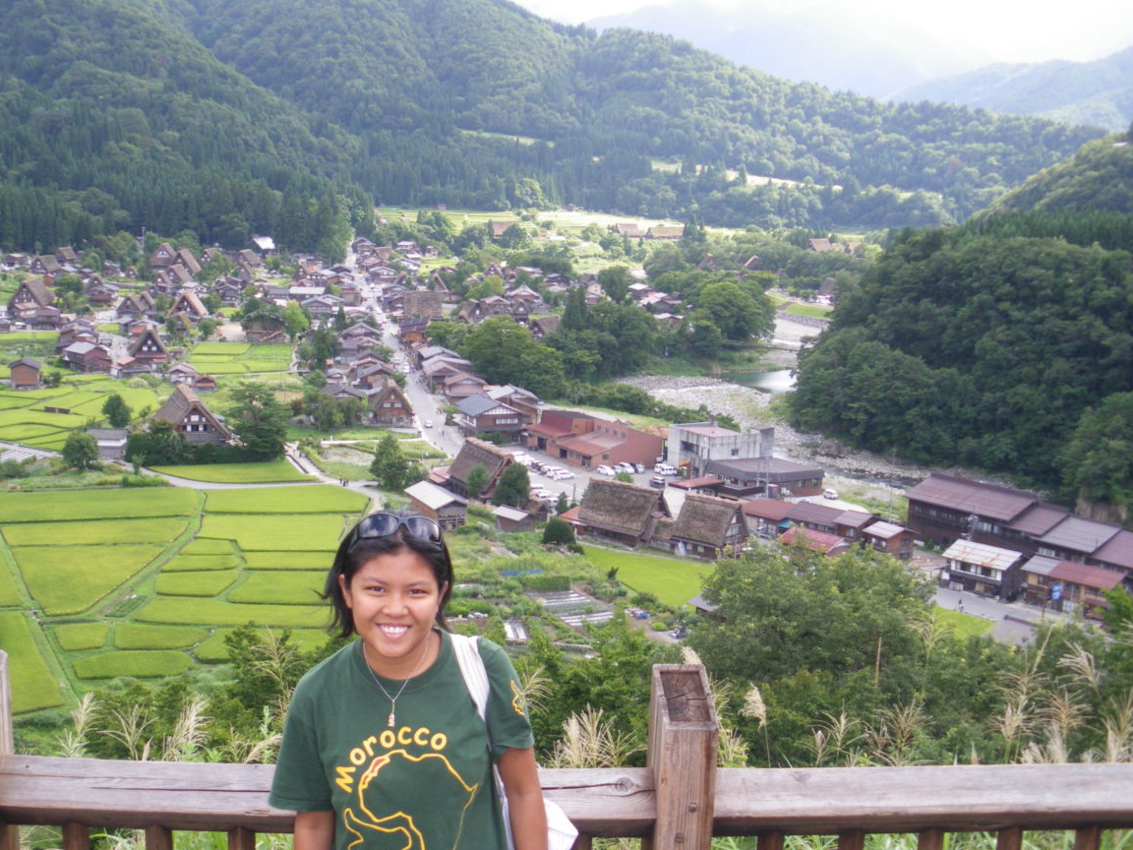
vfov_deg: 32.2
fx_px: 1473
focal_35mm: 45
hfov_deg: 41.9
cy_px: 460
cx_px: 462
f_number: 3.5
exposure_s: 1/125
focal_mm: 6.3
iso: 100
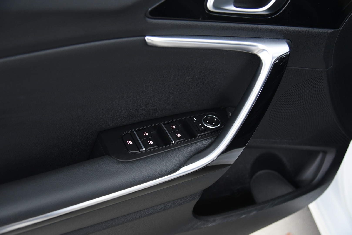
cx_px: 176
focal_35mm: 38
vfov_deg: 35.1
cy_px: 118
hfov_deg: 50.7
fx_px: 372
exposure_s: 1/30
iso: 4000
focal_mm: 38
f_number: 4
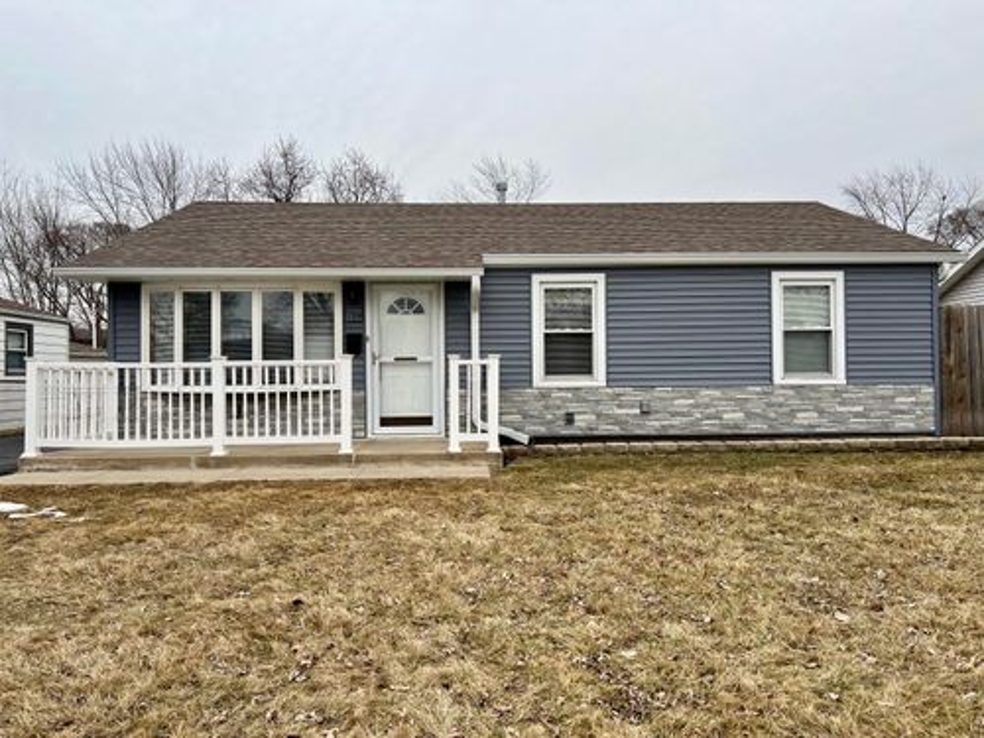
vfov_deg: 53.1
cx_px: 492
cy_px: 369
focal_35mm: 26
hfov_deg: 67.3
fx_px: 739
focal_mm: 5.7
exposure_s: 1/411
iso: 50
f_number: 1.5
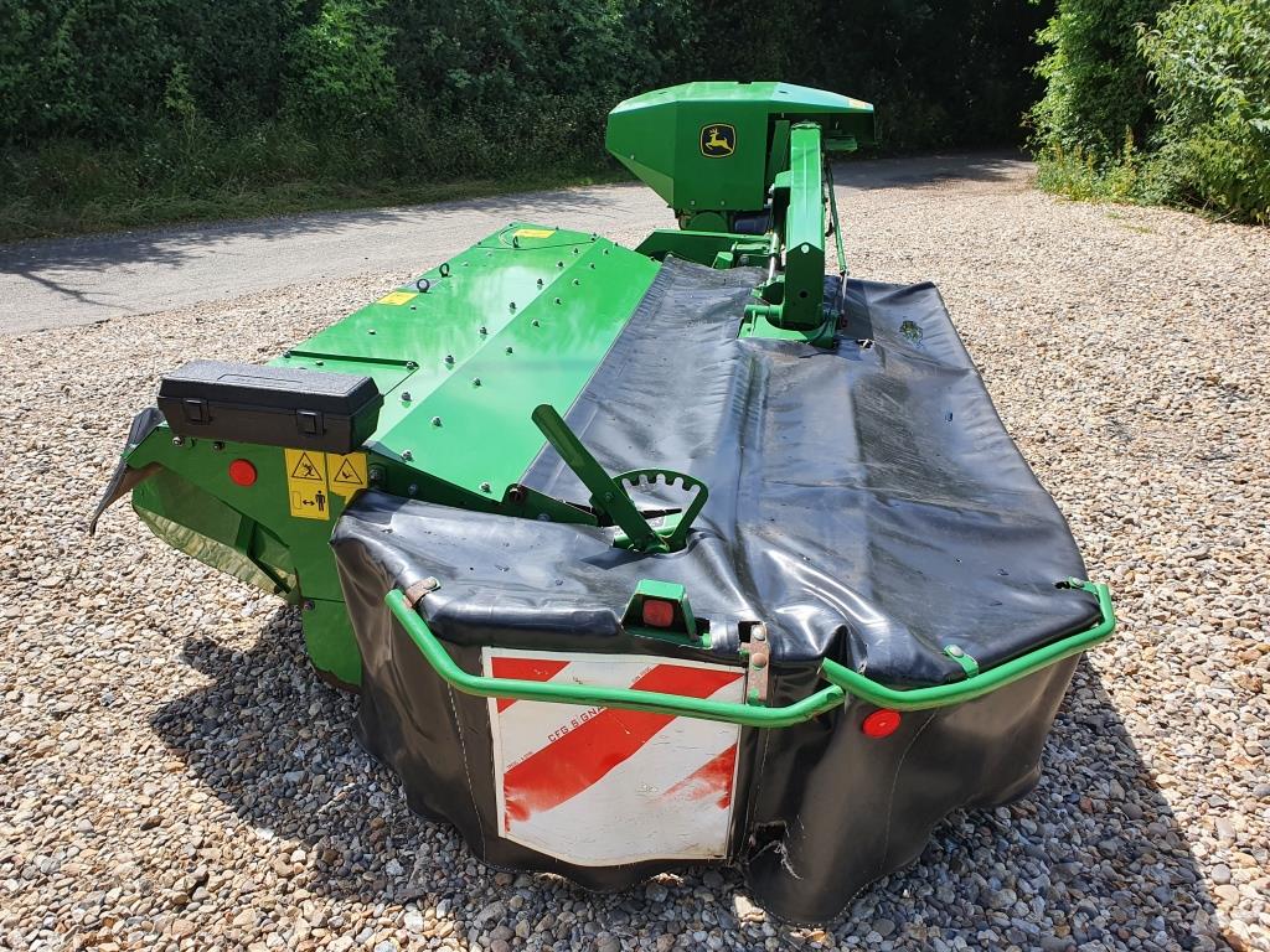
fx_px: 954
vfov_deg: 53.1
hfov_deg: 67.3
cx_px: 635
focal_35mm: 26
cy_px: 476
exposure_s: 1/872
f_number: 2.4
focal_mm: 4.32
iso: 50
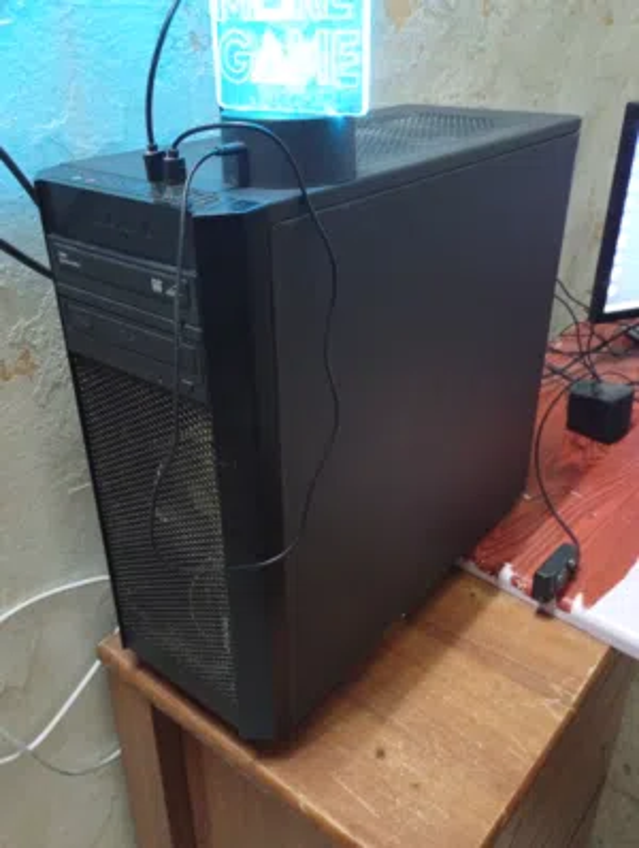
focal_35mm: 31
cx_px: 320
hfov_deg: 45.6
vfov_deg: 58.3
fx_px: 761
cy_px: 424
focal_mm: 3.84
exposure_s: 1/15
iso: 2006
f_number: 1.8
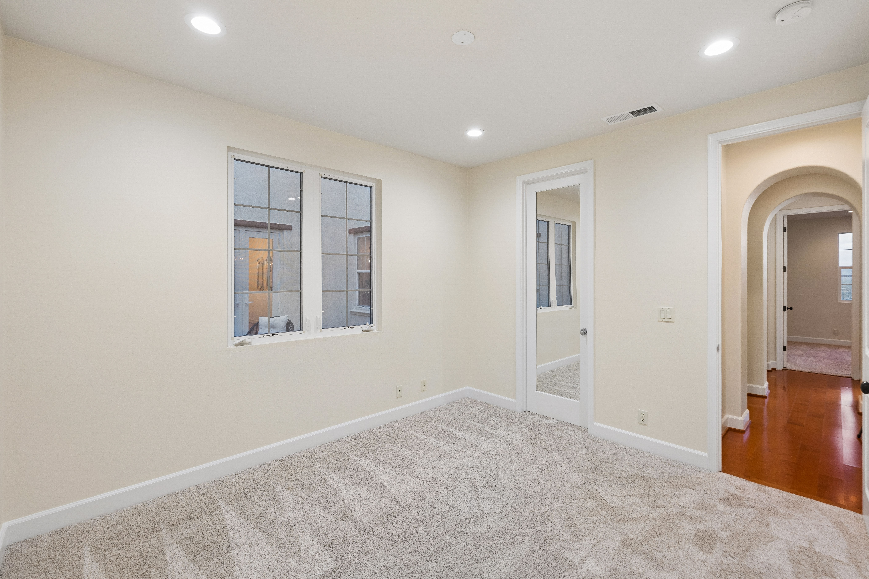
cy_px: 290
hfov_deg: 98.5
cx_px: 434
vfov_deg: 75.5
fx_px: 374
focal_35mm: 16
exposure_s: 1/15
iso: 400
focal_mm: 15.5
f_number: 7.1
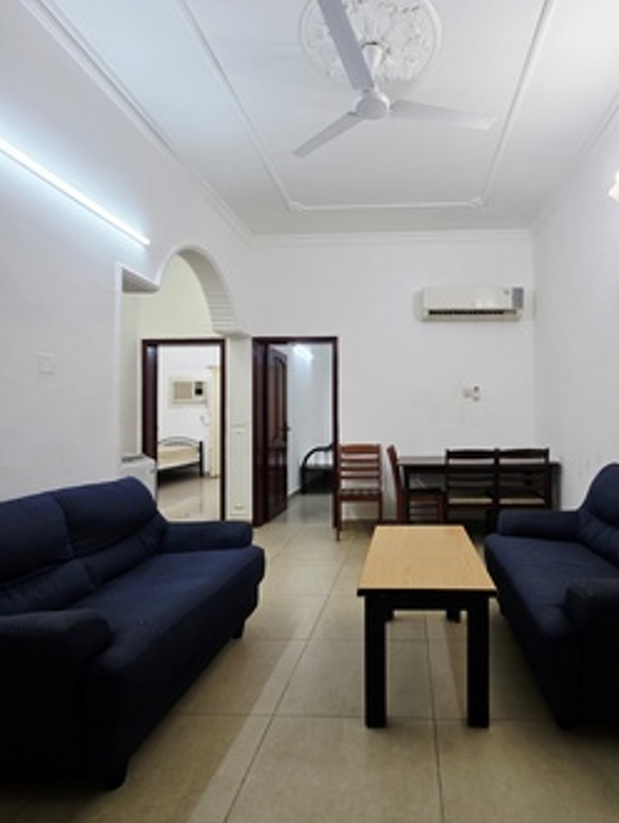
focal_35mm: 18
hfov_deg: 70.5
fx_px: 429
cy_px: 408
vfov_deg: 87.7
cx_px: 386
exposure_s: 1/101
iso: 125
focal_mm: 2.2
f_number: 1.9
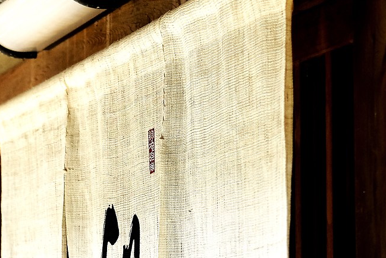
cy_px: 320
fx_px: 2102
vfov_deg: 7.0
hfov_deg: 10.3
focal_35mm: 196
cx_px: -130
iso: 400
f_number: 2.8
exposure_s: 1/1000
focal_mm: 35
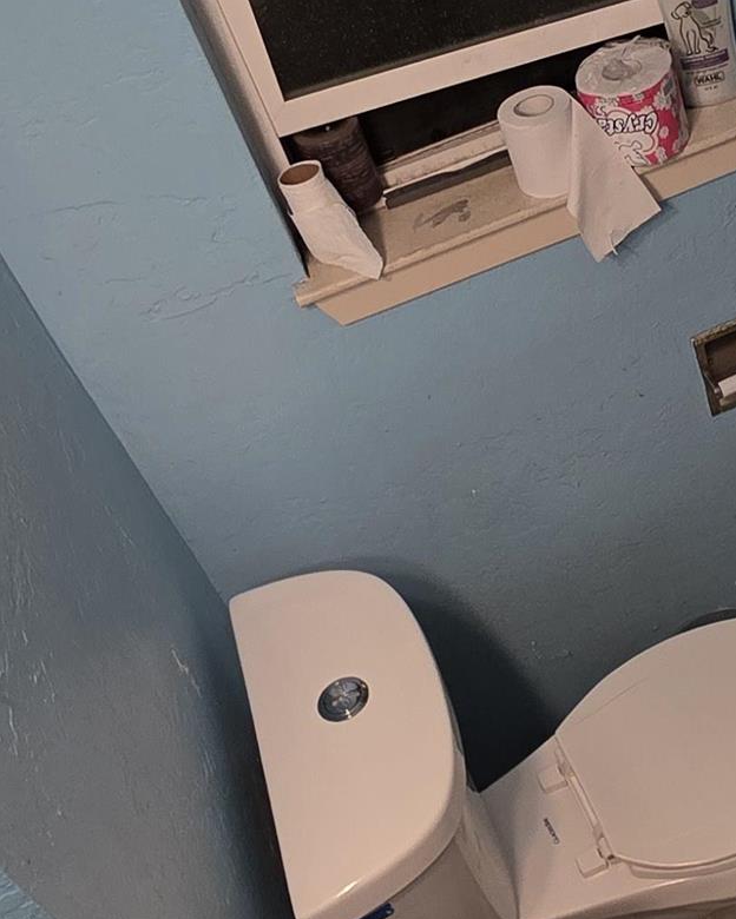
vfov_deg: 37.2
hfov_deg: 28.2
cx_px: 754
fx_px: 1361
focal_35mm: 50
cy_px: 376
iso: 100
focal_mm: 2.2
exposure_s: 1/120
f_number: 1.9
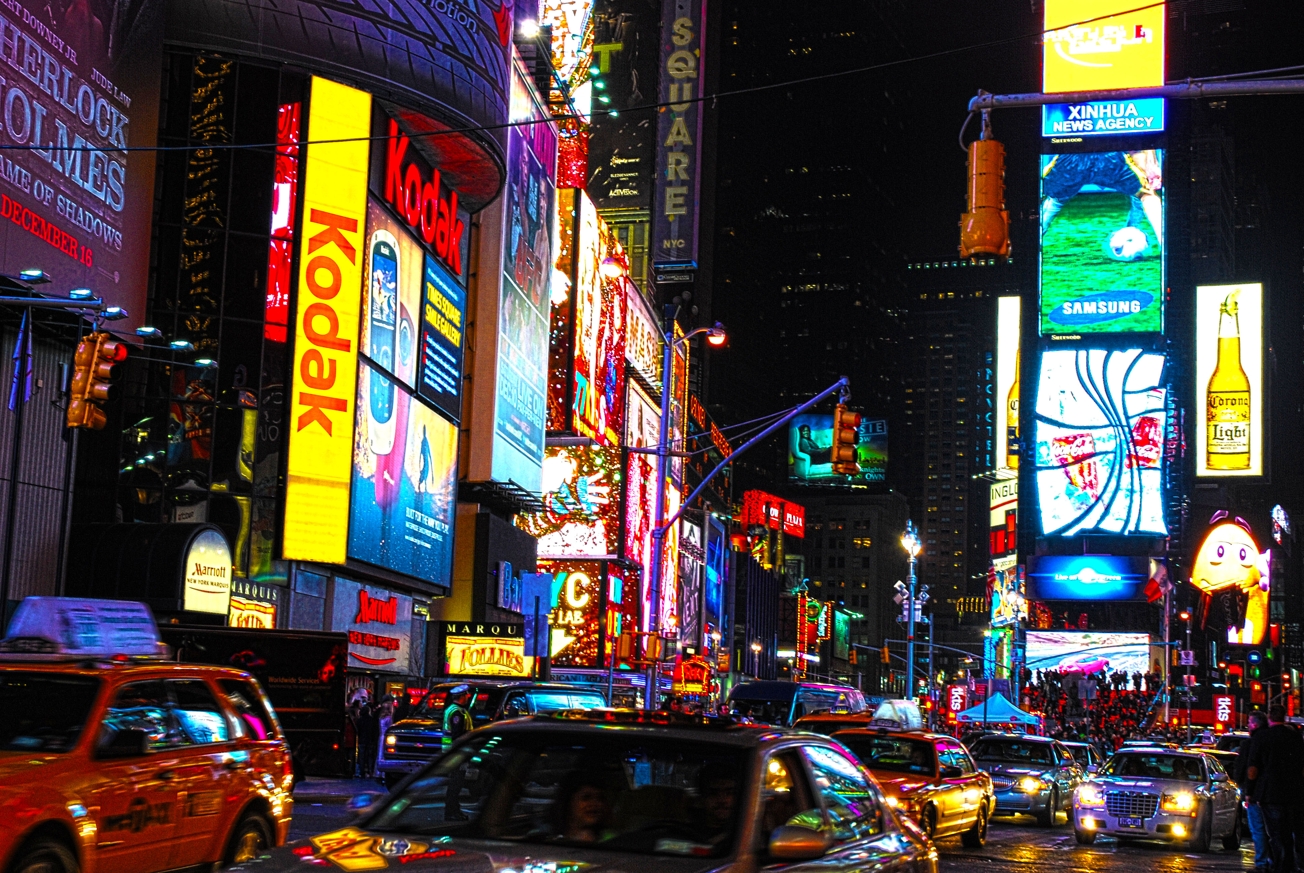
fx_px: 1904
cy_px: 436
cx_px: 652
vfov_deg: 25.8
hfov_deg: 37.8
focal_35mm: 52
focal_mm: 35
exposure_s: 1/15
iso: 160
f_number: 6.3
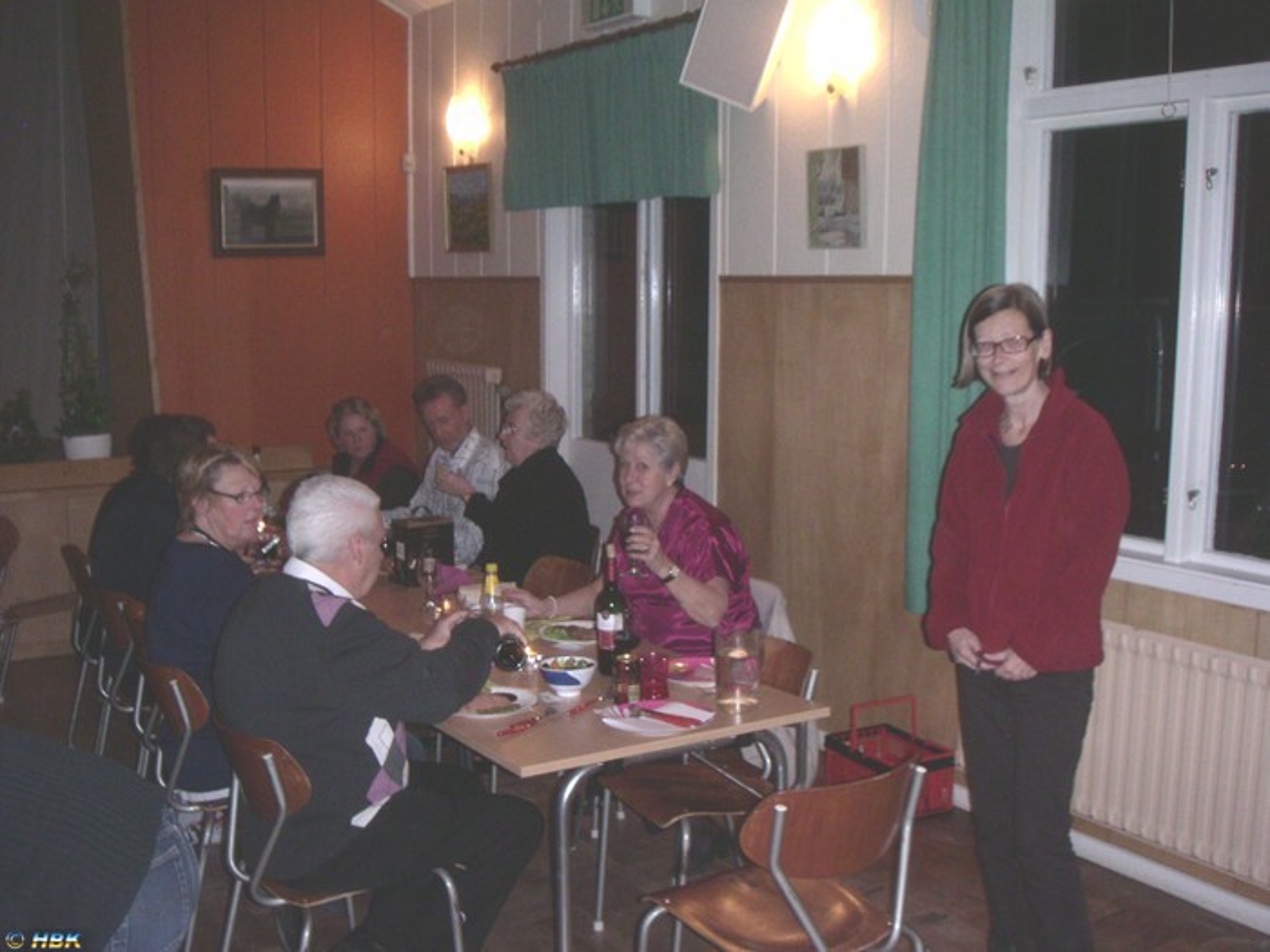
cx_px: 635
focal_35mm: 38
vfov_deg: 37.7
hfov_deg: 49.0
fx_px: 1394
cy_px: 476
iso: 160
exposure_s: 1/50
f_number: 2.8
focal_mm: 6
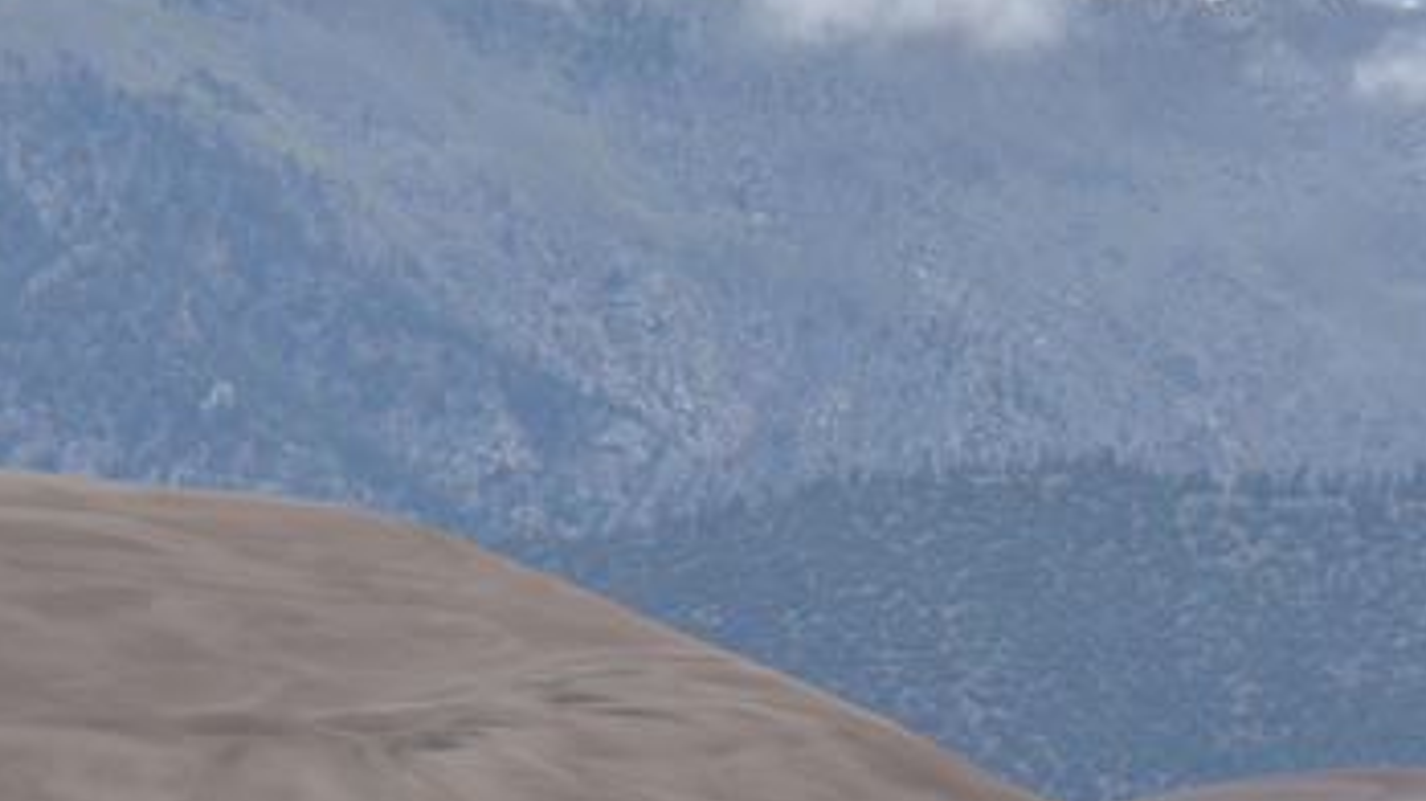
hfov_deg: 3.3
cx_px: 870
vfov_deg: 1.9
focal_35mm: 653
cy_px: 846
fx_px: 24682
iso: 100
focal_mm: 170
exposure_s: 1/400
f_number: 6.3
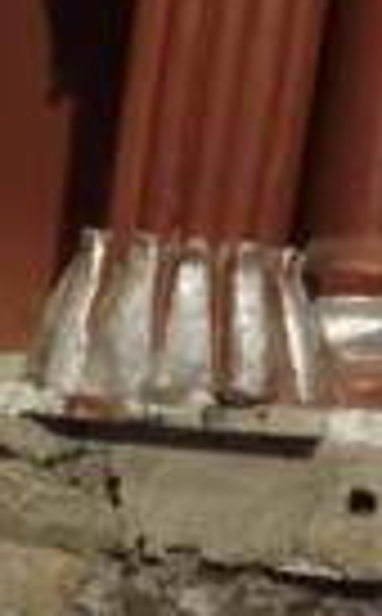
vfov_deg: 20.5
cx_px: -72
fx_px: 1624
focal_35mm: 97
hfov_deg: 13.1
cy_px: 672
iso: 7312
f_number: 1.79
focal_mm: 4.71
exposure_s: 1/14.3
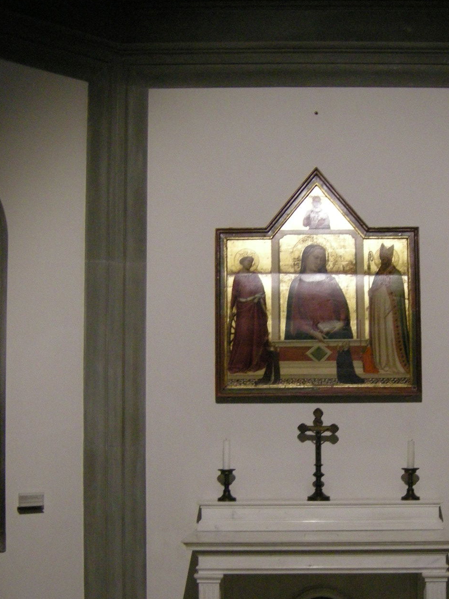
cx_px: 310
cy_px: 423
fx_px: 1021
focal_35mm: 59
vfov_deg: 32.3
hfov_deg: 24.7
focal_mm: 7.5
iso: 400
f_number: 2.7
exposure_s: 1/19.2
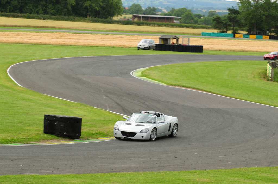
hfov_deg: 11.0
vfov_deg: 7.3
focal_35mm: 188
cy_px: 92
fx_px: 1446
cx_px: 139
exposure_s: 1/200
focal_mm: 125
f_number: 8
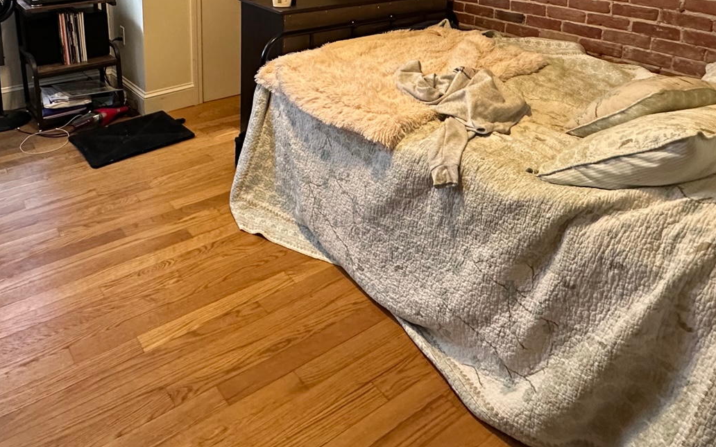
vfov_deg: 38.6
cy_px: 6
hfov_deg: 64.2
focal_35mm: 29
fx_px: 566
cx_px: 298
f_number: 2.2
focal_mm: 2.22
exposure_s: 1/60
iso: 500
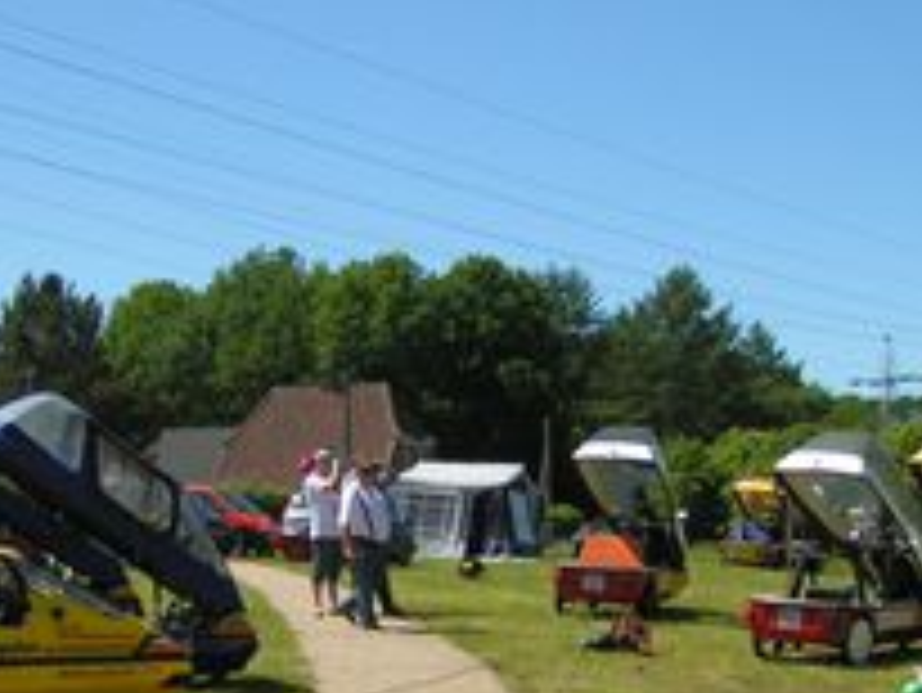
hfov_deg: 26.3
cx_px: 391
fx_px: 1972
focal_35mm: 74
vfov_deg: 19.8
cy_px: 522
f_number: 3.2
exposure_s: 1/1000
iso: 50
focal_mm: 5.8
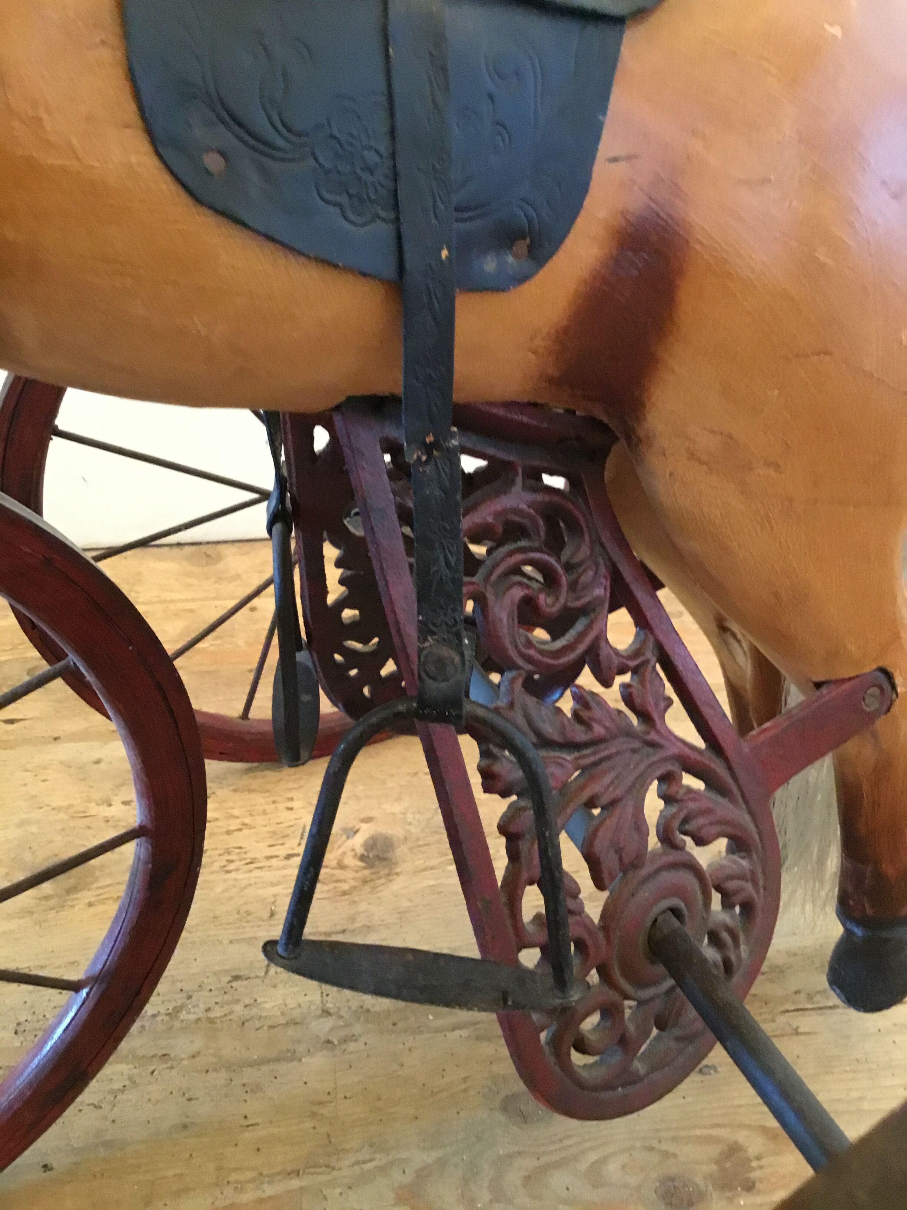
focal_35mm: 31
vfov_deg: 58.4
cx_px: 454
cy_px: 605
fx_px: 1083
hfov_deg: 45.4
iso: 320
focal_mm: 3.3
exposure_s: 1/17
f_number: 2.4
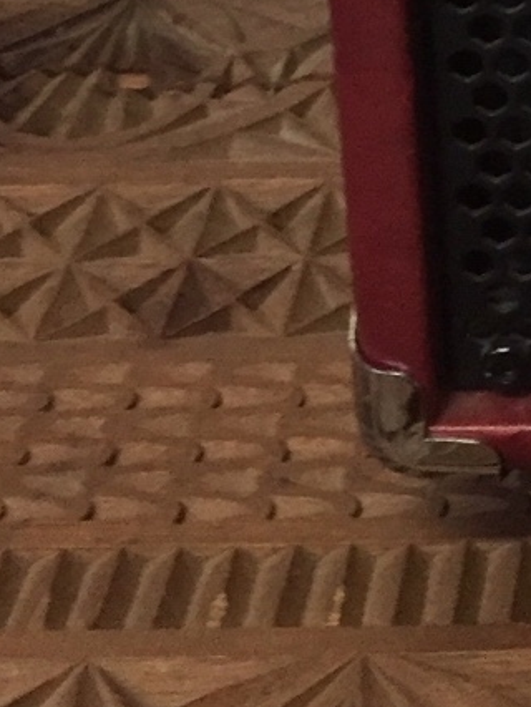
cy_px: -596
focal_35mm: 111
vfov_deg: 15.2
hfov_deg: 12.5
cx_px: 863
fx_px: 2268
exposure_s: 1/33
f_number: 2.2
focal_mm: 4.15
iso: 200
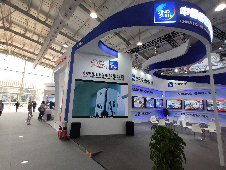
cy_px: 85
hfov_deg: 98.1
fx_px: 98
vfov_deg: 81.8
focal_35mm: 15
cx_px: 113
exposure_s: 1/100
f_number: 2.2
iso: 114
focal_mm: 2.25
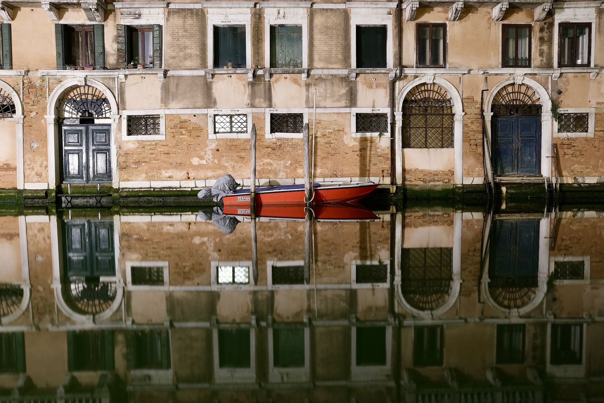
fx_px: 503
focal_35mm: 30
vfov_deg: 43.6
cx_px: 308
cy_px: 200
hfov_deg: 61.9
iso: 160
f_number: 5.6
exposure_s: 60
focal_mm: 19.1
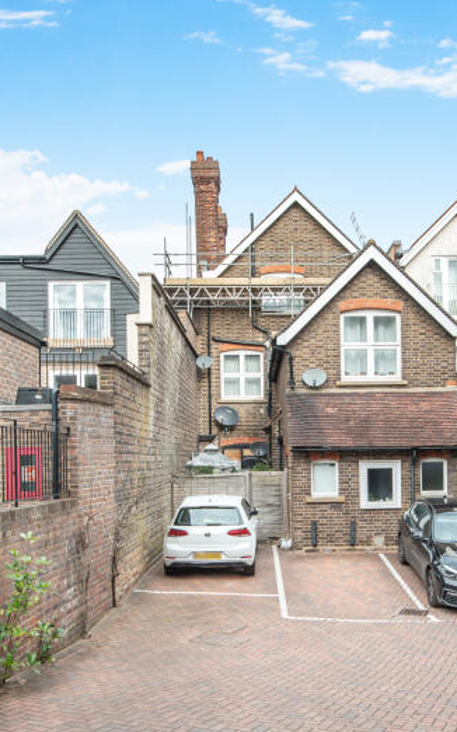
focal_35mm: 34
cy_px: 466
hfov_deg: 37.0
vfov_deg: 55.9
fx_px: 678
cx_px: 286
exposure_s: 1/160
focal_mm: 17
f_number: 8
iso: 125
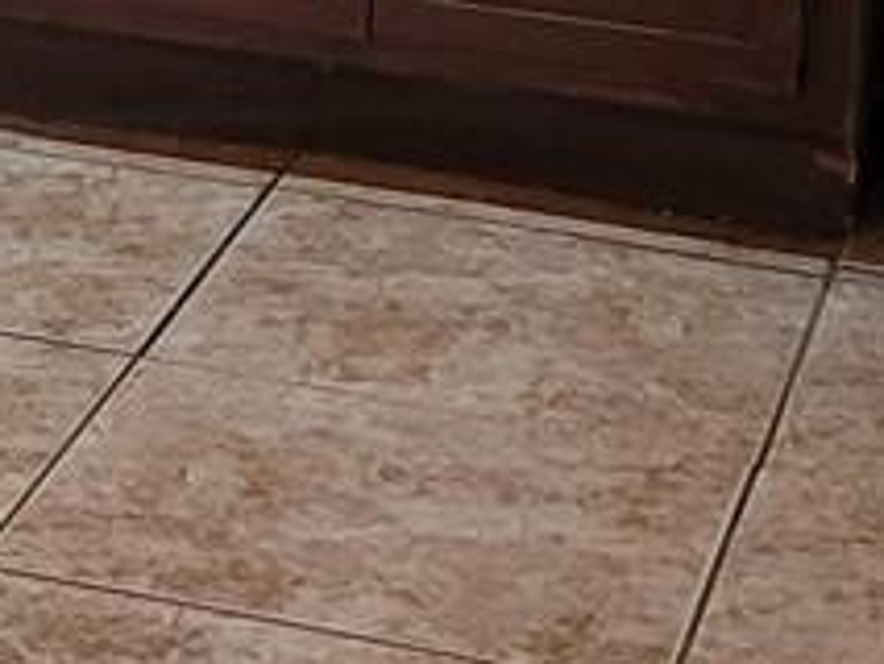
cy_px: -1013
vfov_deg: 7.1
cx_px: -486
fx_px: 4983
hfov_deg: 9.8
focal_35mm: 195
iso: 160
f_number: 1.8
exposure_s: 1/40
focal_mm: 5.4
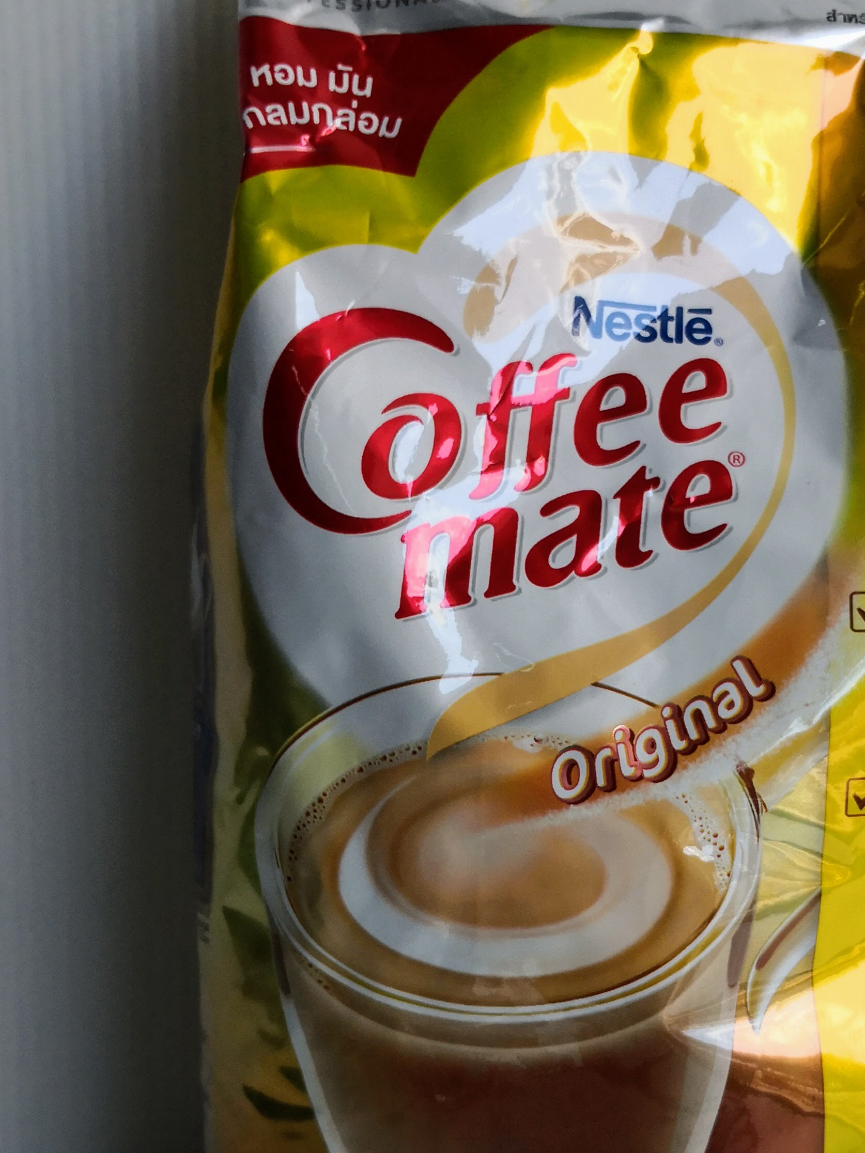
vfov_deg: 39.5
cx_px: 599
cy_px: 679
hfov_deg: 30.0
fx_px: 1599
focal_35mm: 48
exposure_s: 1/900
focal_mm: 3.95
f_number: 1.6
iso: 160
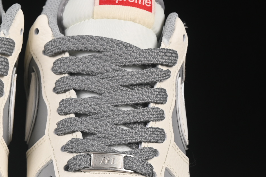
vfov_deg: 6.2
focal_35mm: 221
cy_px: 198
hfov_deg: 9.3
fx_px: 1633
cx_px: 16
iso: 160
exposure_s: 1/80
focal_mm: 50
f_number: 8
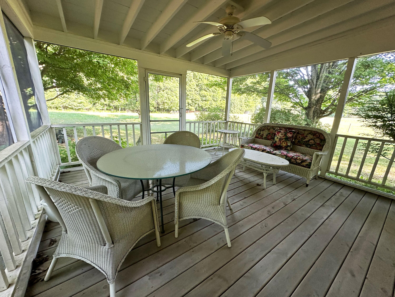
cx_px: 198
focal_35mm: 14
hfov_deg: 102.1
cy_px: 148
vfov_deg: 85.7
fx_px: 160
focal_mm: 2.22
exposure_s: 1/99
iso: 125
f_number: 2.2
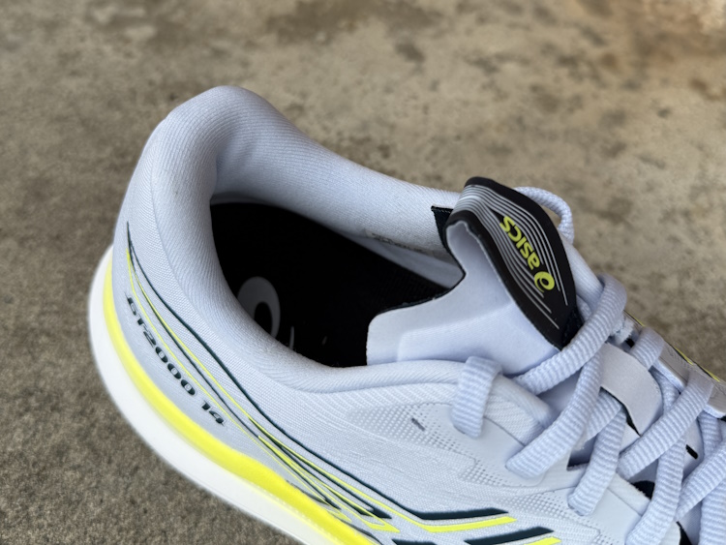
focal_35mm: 24
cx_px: 363
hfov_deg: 71.6
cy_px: 272
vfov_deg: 56.8
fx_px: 504
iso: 80
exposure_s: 1/849
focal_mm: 6.76
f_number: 1.78
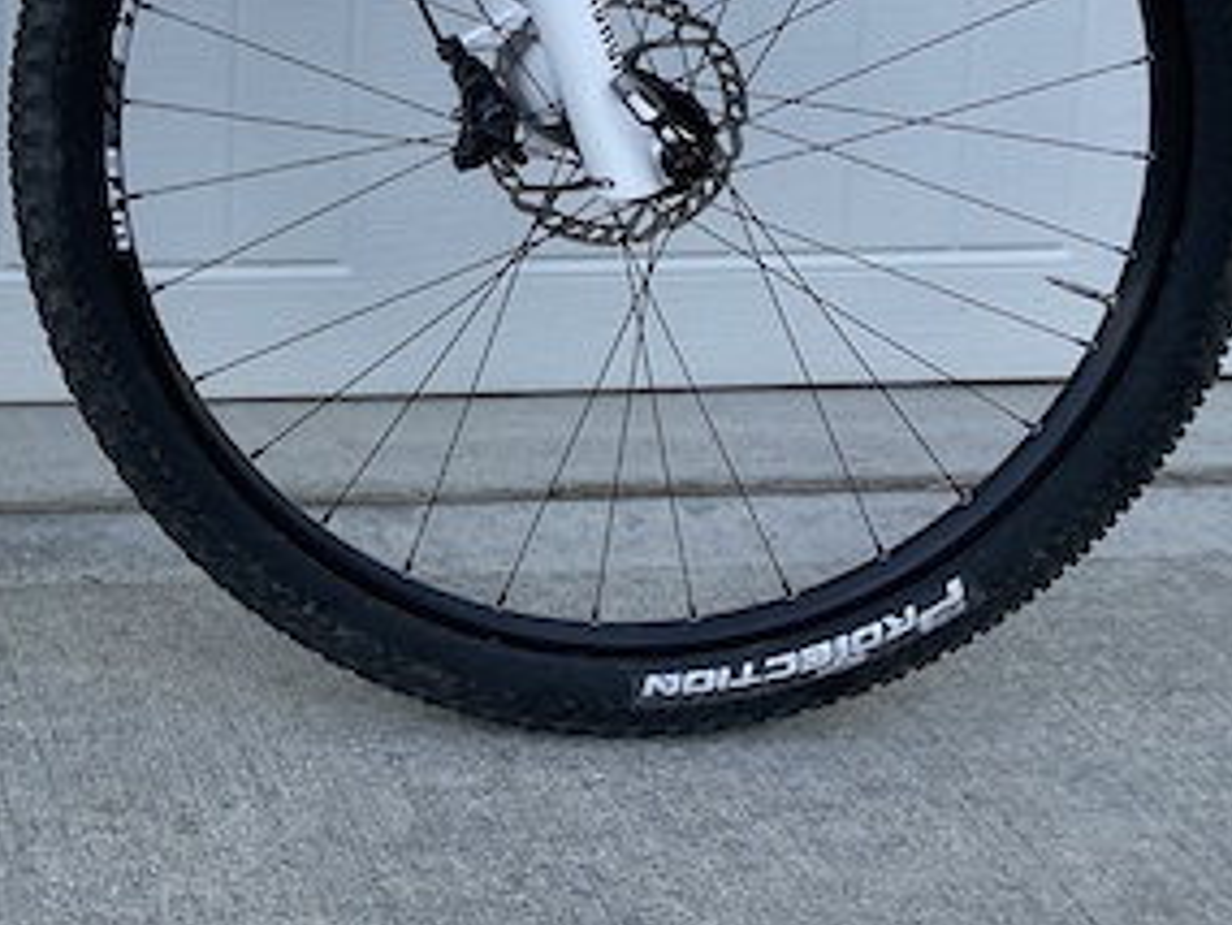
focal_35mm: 73
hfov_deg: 23.8
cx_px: -320
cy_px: -160
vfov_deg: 19.1
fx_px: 2599
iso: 32
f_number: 1.8
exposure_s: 1/344
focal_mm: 4.25
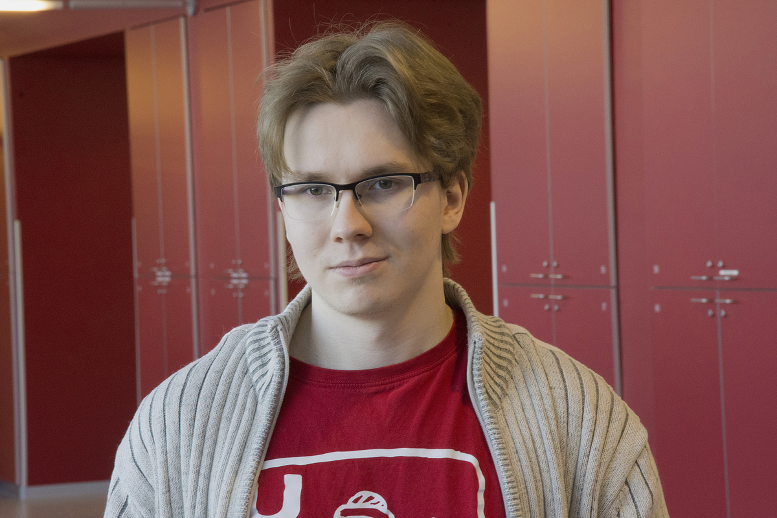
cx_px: 388
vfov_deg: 8.7
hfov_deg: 13.0
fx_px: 3399
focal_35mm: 158
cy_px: 259
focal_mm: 105
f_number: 18
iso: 2800
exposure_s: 1/40
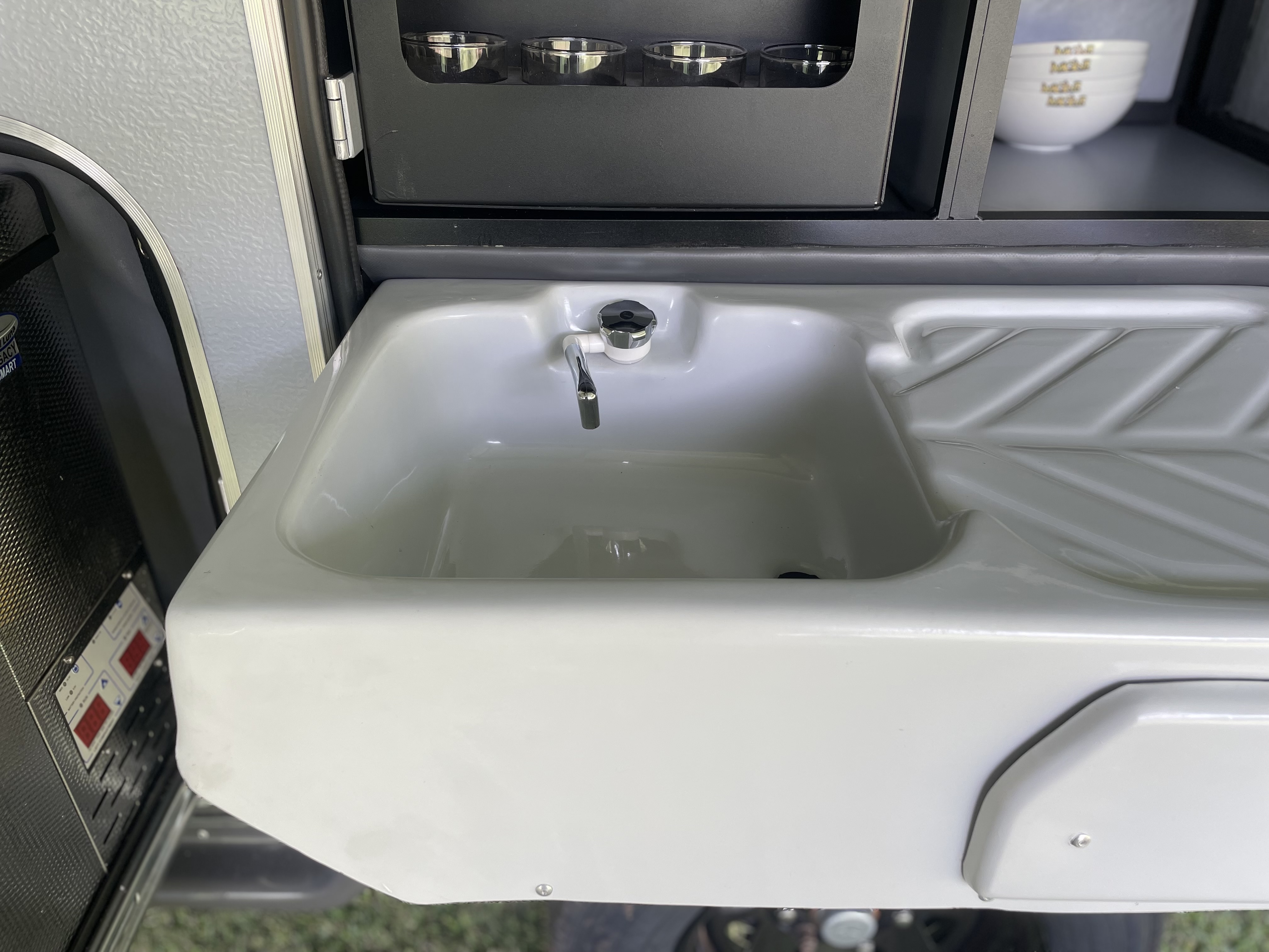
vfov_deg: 53.1
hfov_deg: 67.3
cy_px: 476
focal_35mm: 26
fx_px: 953
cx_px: 634
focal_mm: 4.2
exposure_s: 1/121
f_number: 1.6
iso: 40
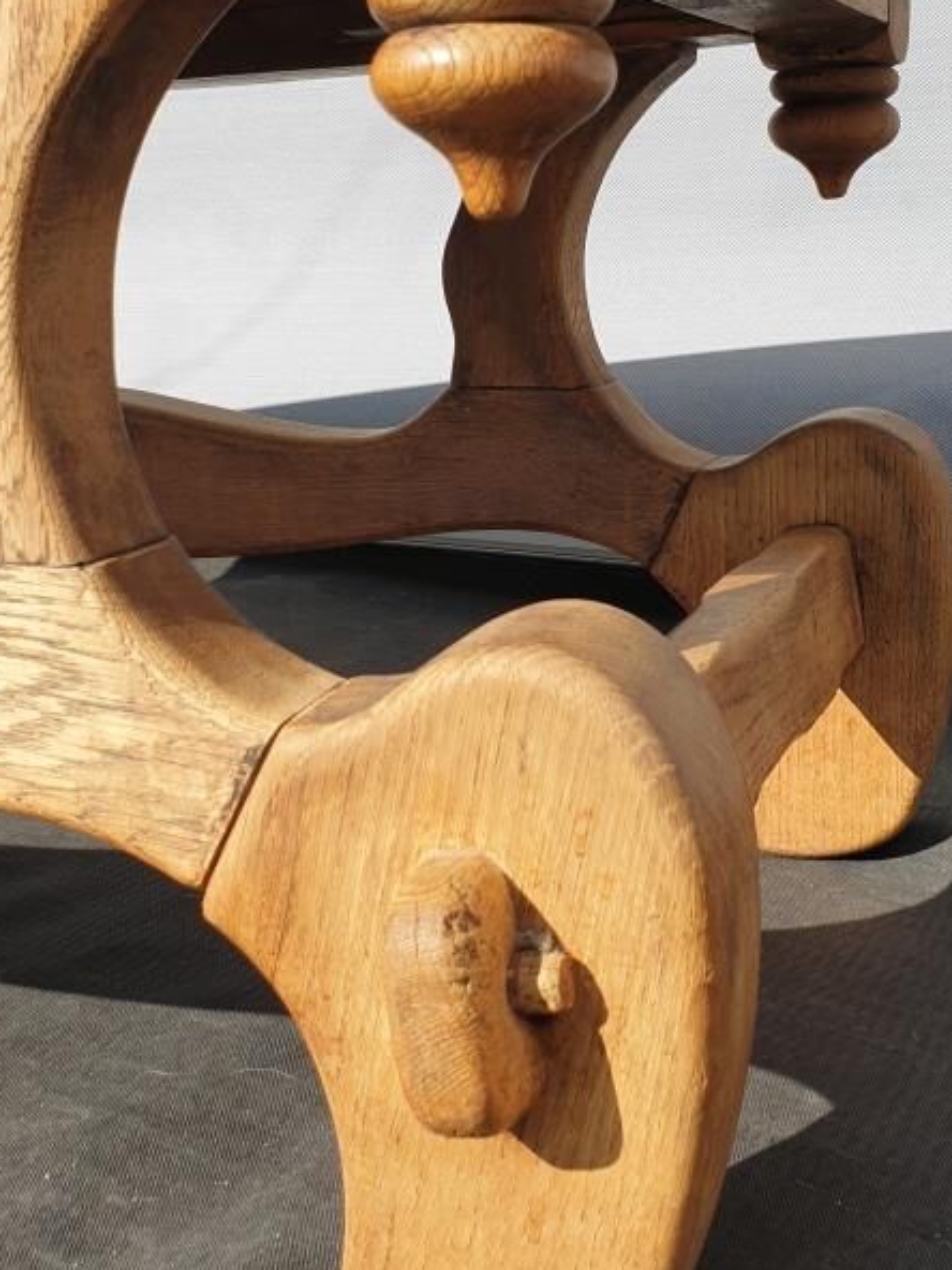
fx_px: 1650
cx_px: 418
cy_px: 420
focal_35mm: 45
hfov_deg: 32.1
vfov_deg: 41.5
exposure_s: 1/1099
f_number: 2.4
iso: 50
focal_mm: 4.3
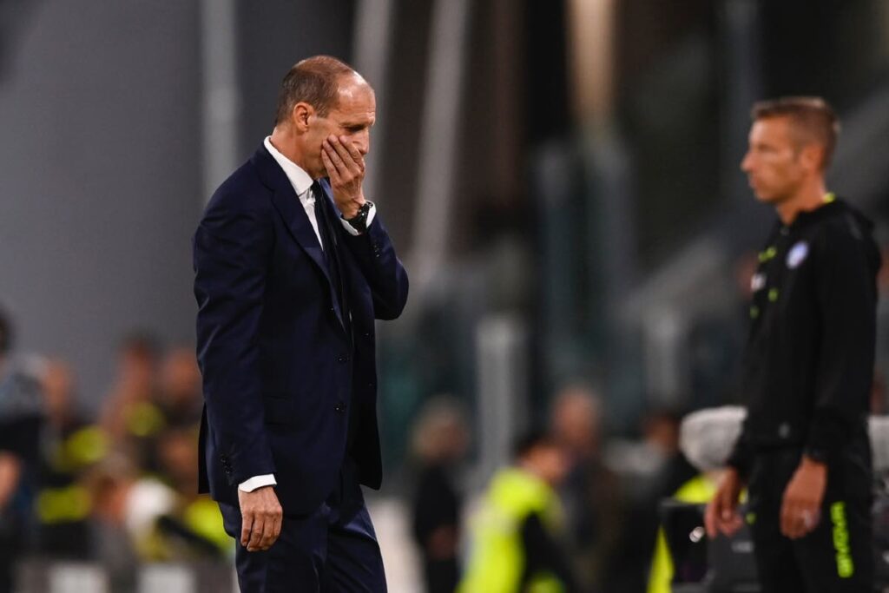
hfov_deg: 5.2
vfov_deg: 3.4
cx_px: 444
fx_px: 9878
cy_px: 296
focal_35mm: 400
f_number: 3.5
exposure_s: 1/1000
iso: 1600
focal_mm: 400
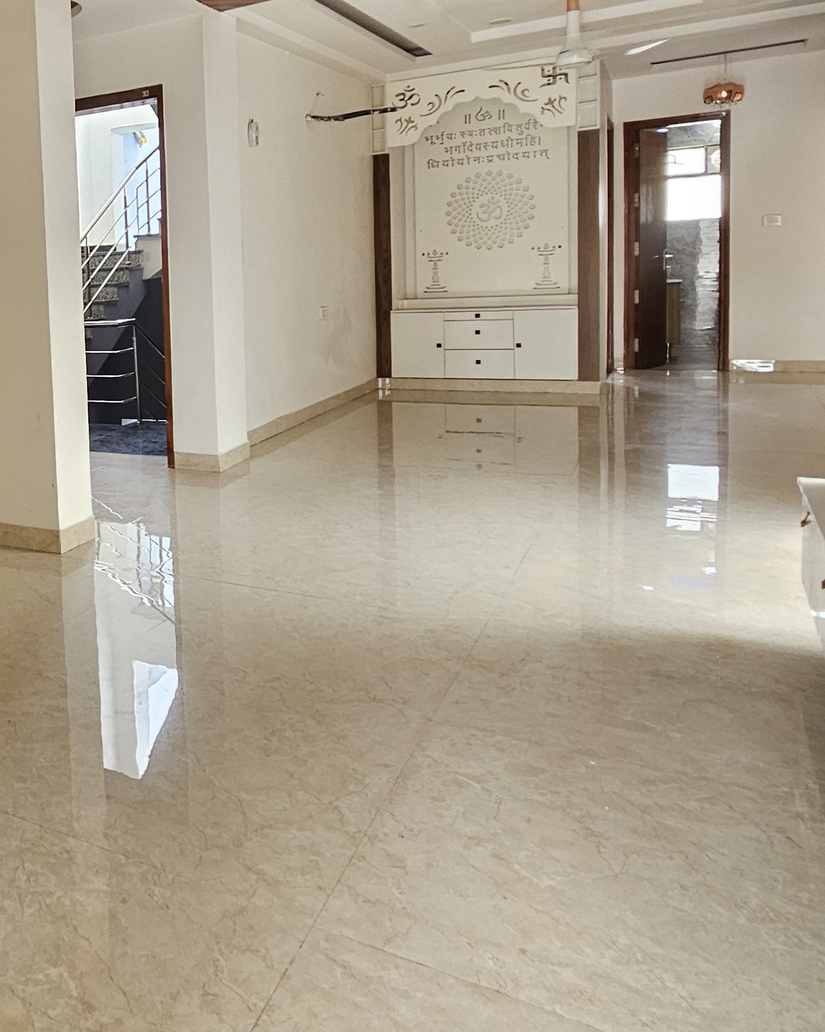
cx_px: -74
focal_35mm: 29
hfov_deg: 40.7
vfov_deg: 59.1
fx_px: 885
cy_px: 349
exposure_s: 1/50
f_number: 2.2
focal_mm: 2.2
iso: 100
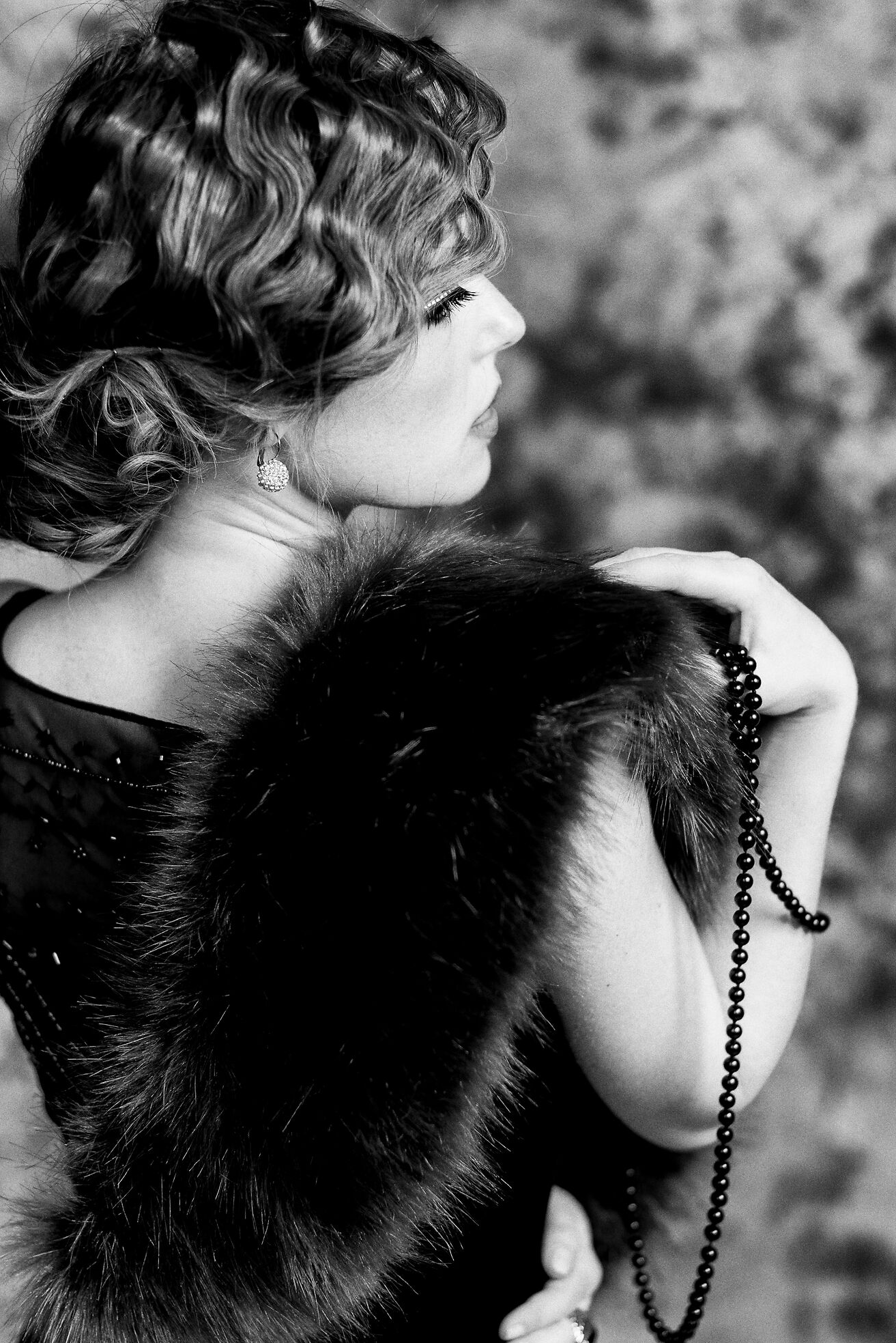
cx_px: 454
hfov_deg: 22.3
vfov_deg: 32.9
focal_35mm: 61
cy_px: 711
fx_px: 2275
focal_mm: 50
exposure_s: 1/250
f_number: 2.2
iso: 400
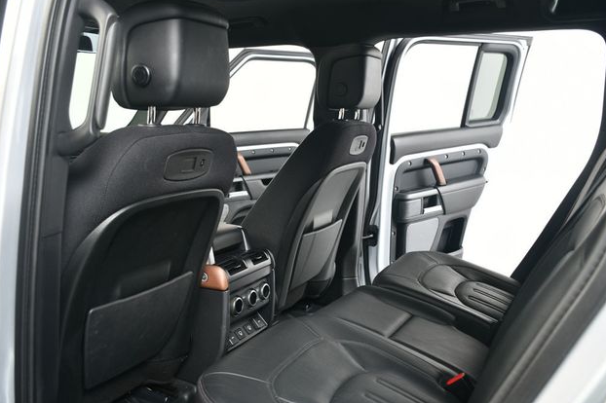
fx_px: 589
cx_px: 303
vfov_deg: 37.8
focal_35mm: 35
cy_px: 199
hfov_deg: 54.5
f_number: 3.8
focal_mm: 23
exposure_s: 1/160
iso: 100
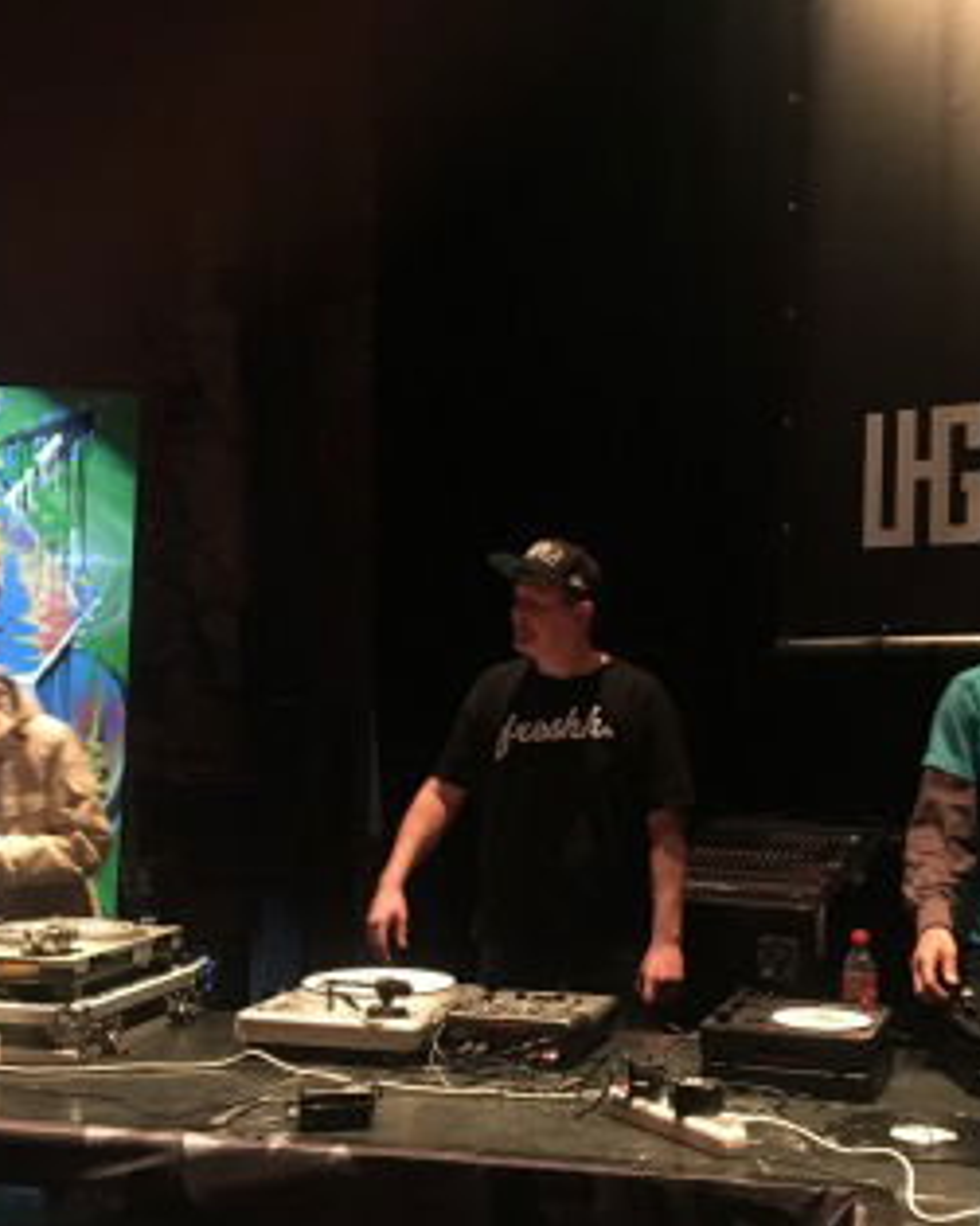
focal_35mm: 45
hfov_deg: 33.4
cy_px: 724
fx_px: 1632
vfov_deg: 41.0
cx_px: 543
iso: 320
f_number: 2.2
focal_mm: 4.15
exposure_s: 1/17
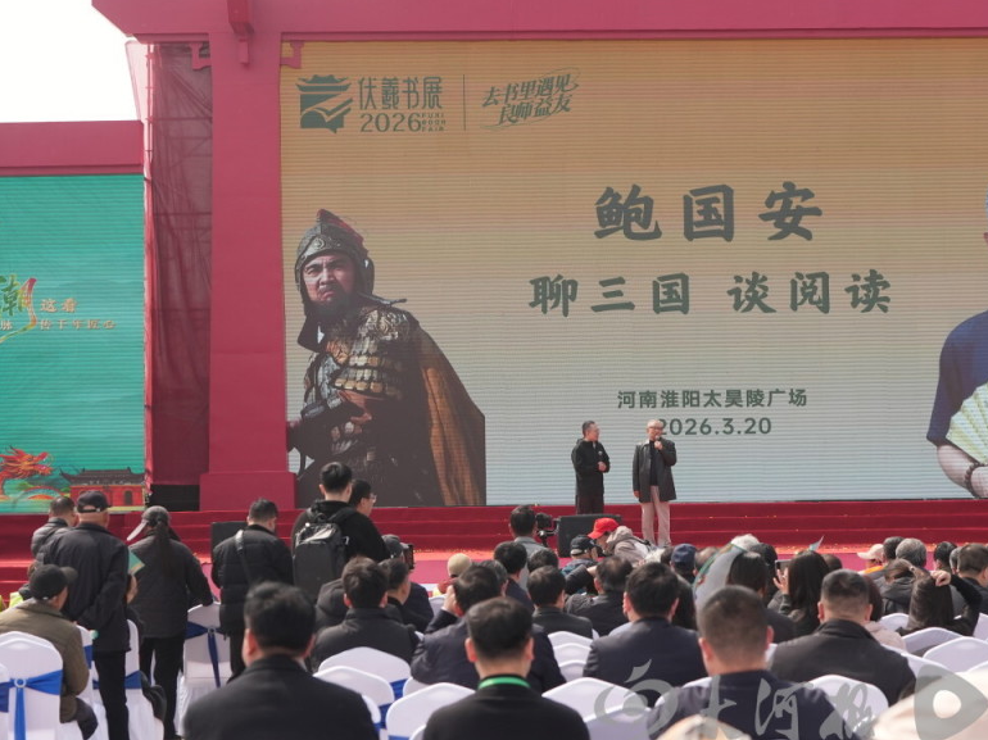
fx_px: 2397
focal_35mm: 84
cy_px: 353
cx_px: 613
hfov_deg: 23.2
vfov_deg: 17.6
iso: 400
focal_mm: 70
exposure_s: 1/1600
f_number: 5.6
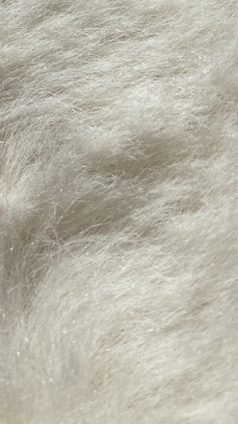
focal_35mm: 62
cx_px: -62
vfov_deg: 32.0
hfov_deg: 18.2
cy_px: 35
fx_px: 695
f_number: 1.8
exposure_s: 1/7692
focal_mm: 4.25
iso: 32
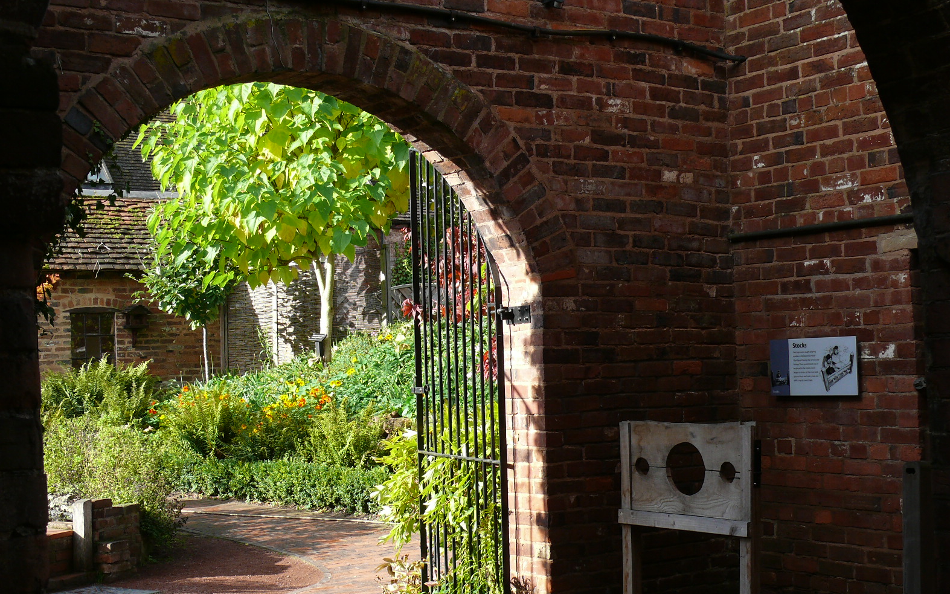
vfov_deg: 23.5
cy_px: 361
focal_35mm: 55
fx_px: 1424
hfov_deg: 36.9
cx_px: 483
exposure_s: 1/200
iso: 100
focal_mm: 9.3
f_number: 4.5
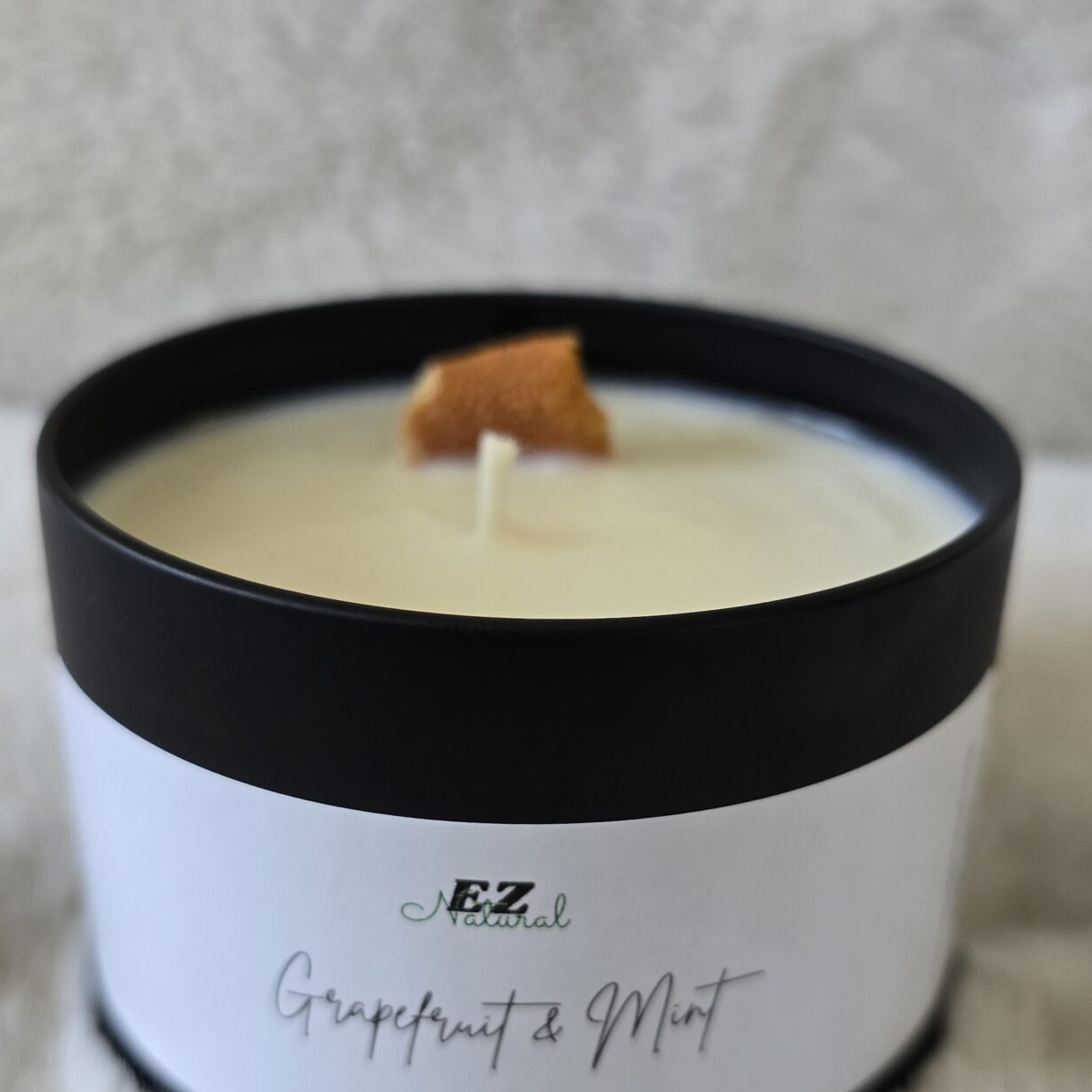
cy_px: 656
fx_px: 1499
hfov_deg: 40.0
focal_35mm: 42
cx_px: 573
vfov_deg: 39.9
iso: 400
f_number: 1.7
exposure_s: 1/120
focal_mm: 6.3
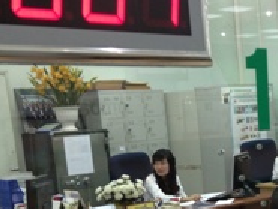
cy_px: 217
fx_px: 643
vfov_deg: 17.9
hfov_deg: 23.6
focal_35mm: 80
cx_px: 258
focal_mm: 4.13
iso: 125
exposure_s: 1/20
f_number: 2.4
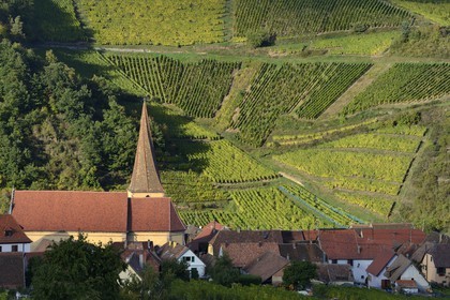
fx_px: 1750
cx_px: 225
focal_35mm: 140
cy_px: 150
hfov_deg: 14.7
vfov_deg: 9.8
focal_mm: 140
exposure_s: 1/200
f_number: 10
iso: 200
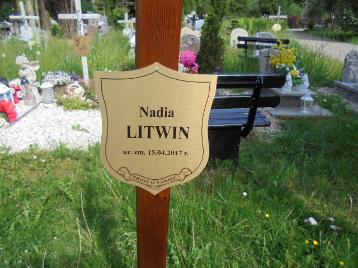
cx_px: 179
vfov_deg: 53.1
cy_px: 134
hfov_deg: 67.3
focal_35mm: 26
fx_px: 269
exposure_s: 1/800
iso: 100
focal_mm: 4.6
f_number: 3.5
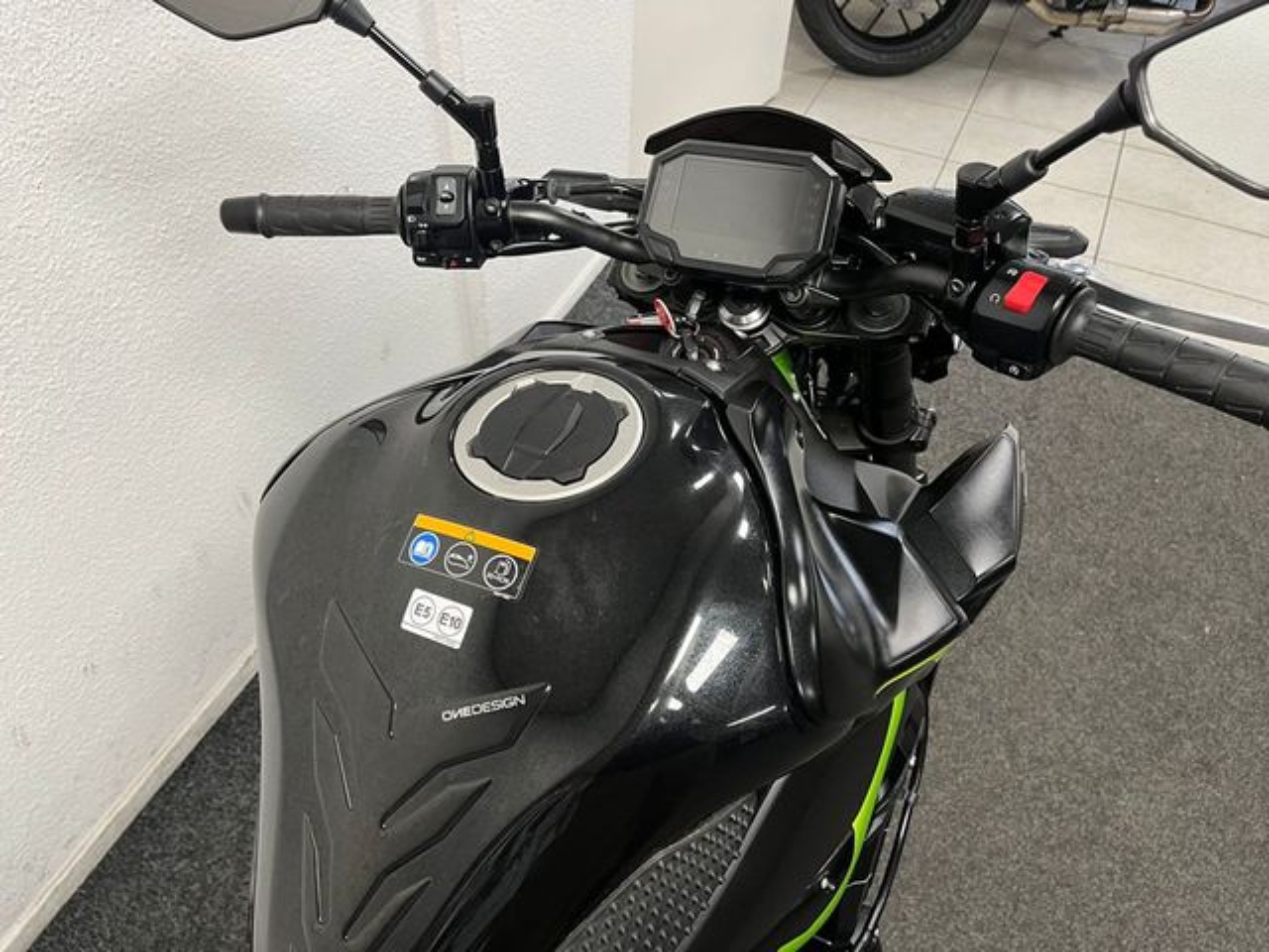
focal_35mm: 26
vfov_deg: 53.1
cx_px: 634
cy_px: 476
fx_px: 953
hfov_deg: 67.3
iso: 160
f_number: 1.6
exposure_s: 1/50
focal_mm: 5.1
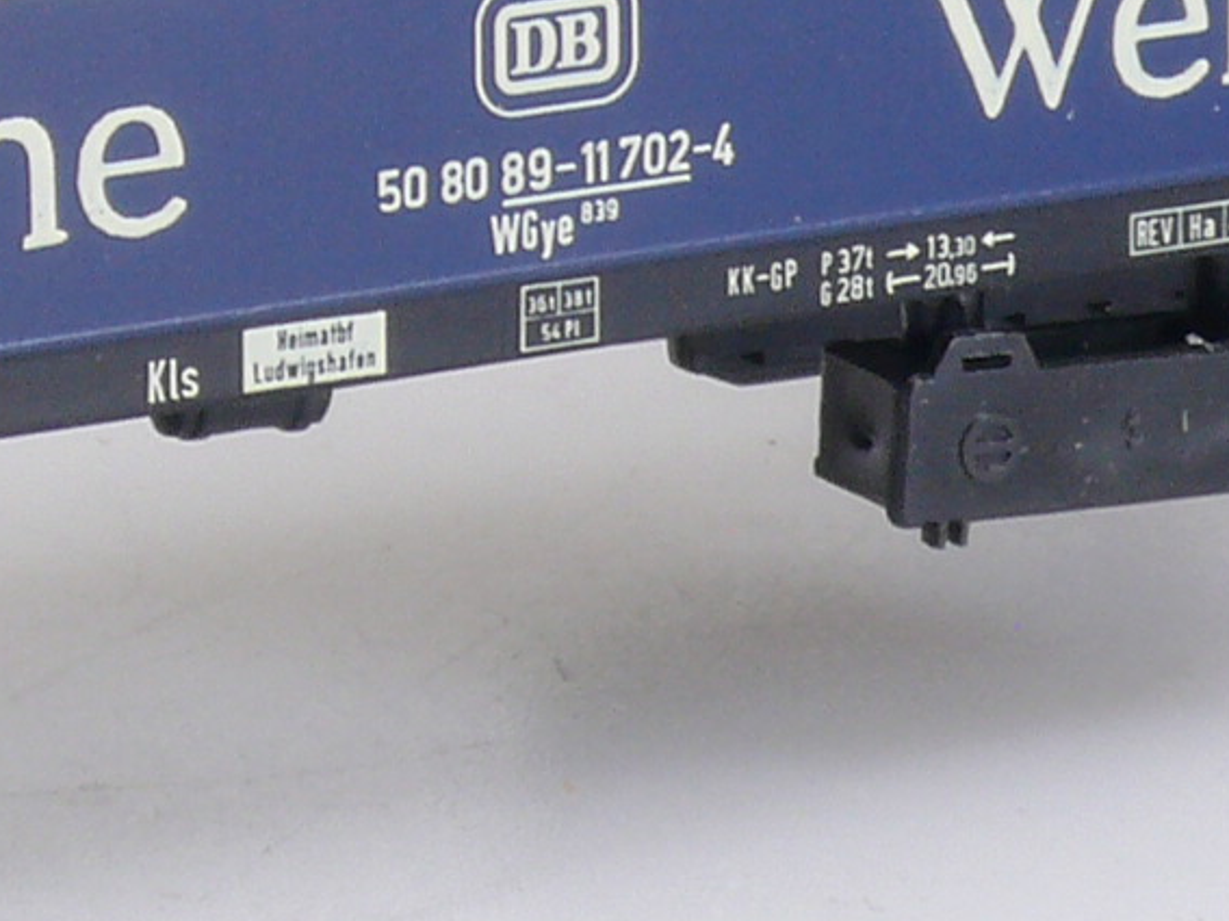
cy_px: -130
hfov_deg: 6.5
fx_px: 10826
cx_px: 494
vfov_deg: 4.9
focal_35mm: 305
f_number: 10
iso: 100
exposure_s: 1/4
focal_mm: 13.8
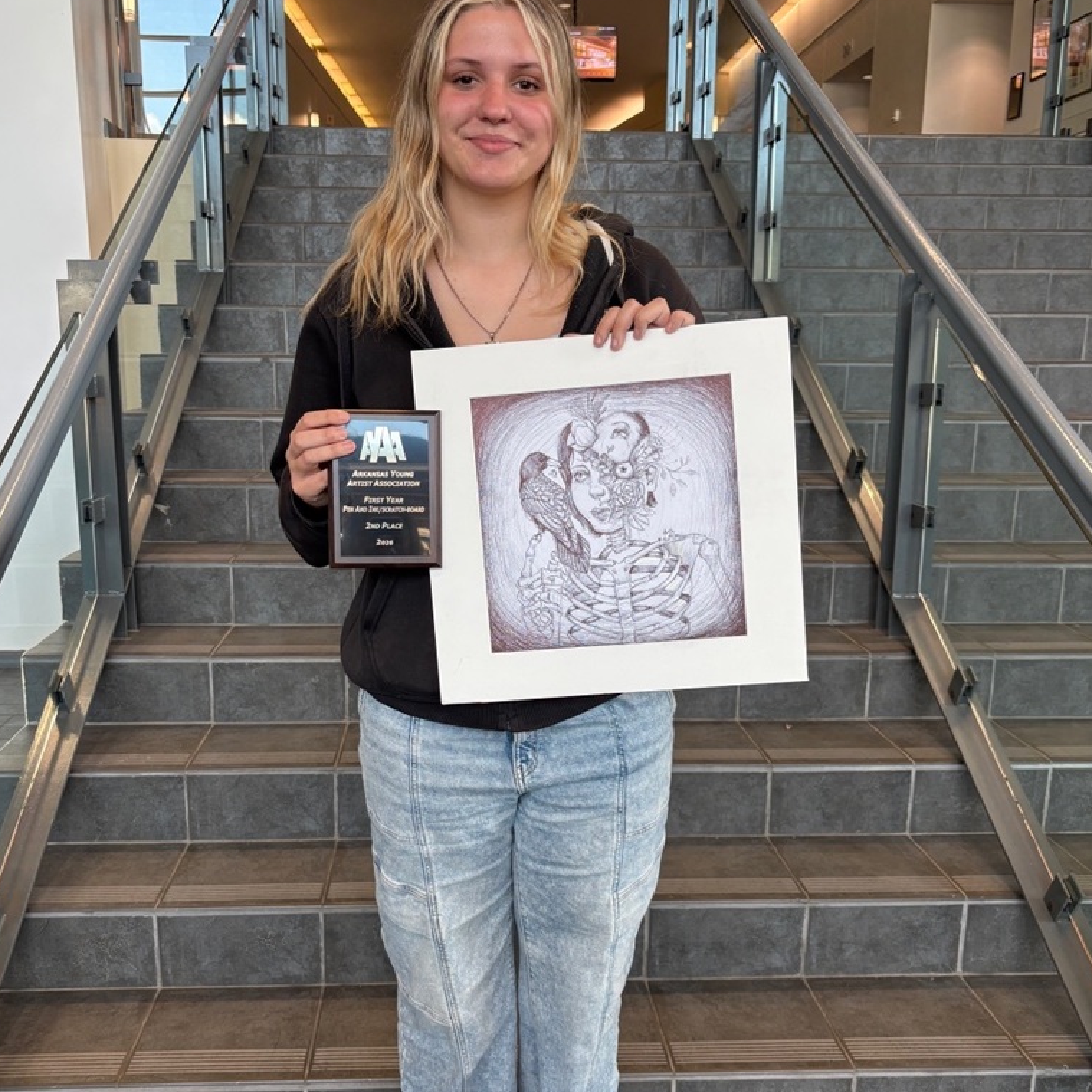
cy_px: 577
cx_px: 545
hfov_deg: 52.5
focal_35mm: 31
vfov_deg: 52.5
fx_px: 1106
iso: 80
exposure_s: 1/120
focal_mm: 5.96
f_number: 1.6
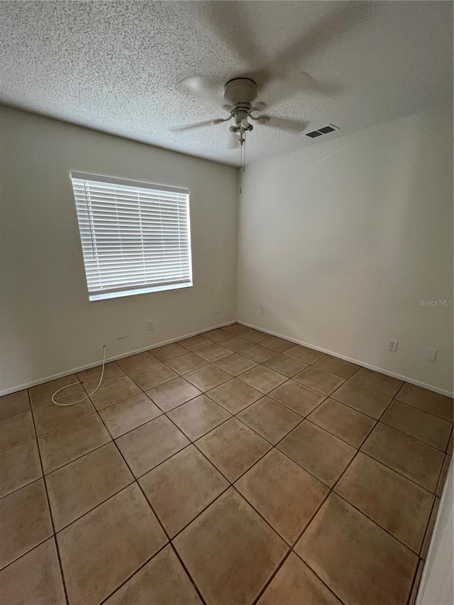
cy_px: 302
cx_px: 227
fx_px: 227
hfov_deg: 89.9
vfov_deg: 106.2
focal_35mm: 13
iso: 200
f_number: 1.8
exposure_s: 1/60
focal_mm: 1.57
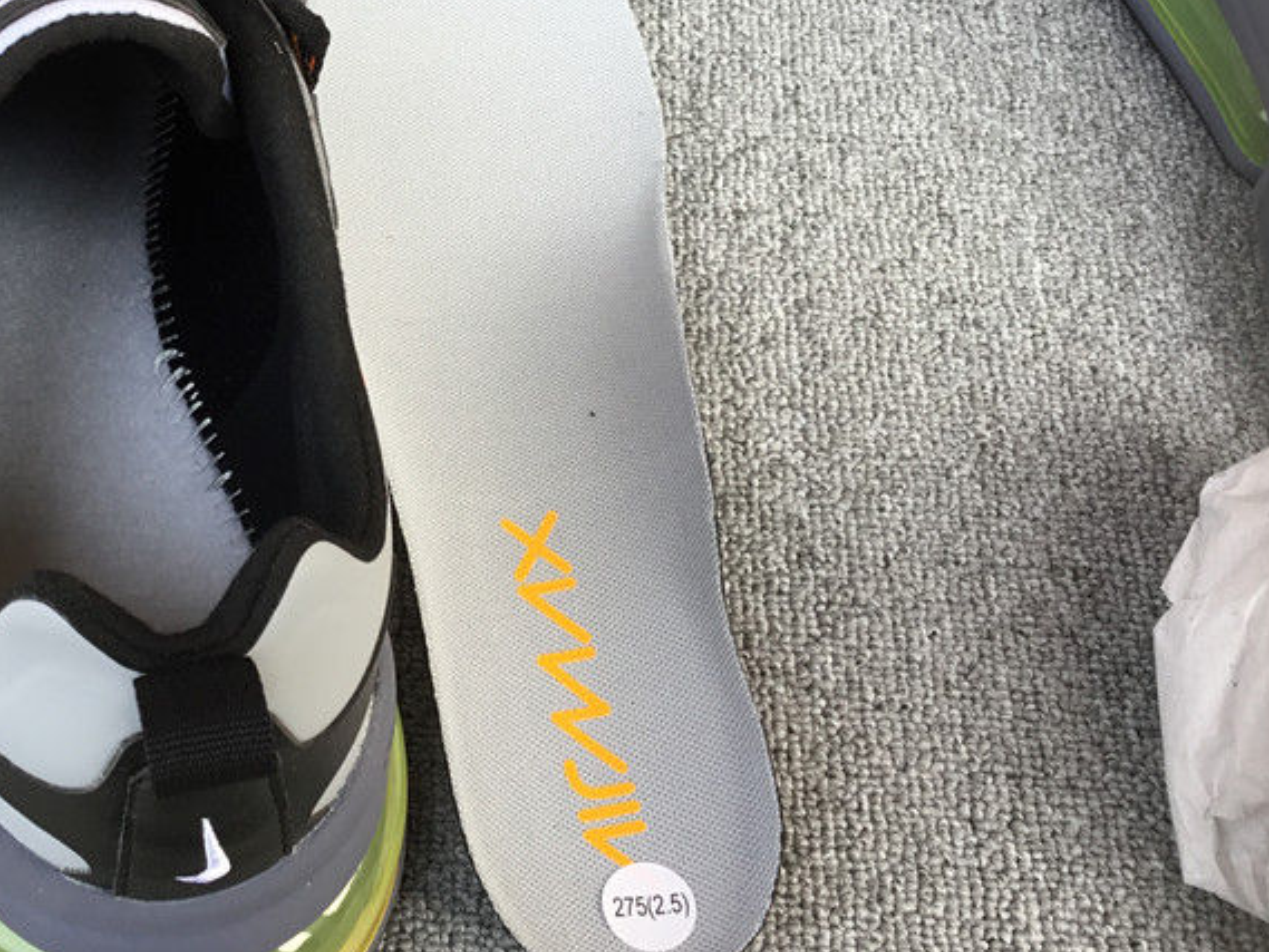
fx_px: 1797
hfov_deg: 37.9
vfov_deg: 29.6
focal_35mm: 49
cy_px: 371
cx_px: 319
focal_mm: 3.3
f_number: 2.4
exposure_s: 1/100
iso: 25
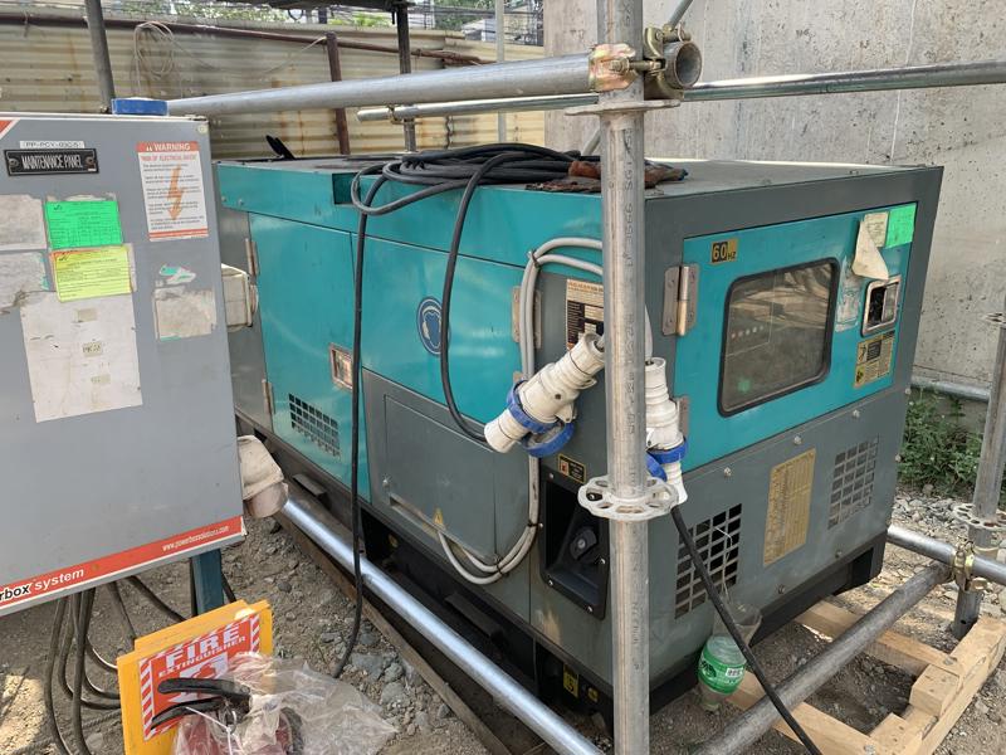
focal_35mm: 26
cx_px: 503
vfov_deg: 53.1
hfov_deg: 67.3
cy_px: 378
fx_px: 756
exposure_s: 1/413
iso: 25
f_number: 1.8
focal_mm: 4.25
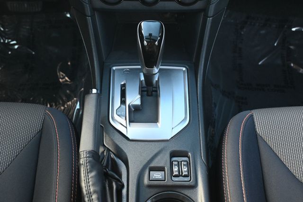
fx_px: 353
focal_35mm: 42
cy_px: 101
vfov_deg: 31.9
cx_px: 152
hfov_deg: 46.4
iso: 1600
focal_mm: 28
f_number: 4.5
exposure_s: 1/125
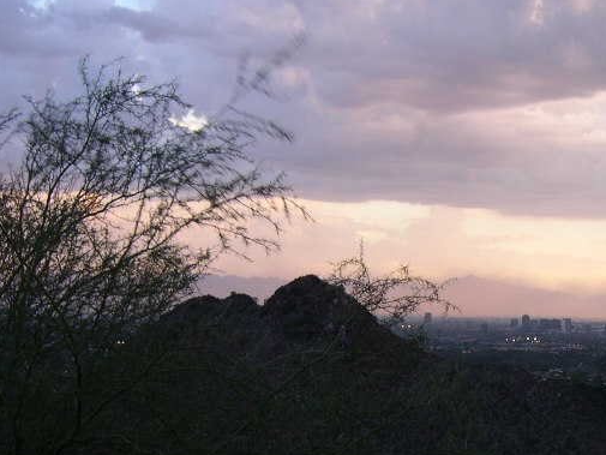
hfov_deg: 24.9
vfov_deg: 19.0
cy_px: 353
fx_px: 1348
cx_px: 496
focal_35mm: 77
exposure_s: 1/50.6
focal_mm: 8
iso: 100
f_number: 2.8
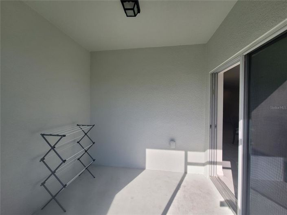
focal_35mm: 13
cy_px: 108
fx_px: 108
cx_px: 144
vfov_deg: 89.9
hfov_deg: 106.2
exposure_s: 1/1225
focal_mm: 2.2
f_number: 2.2
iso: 64
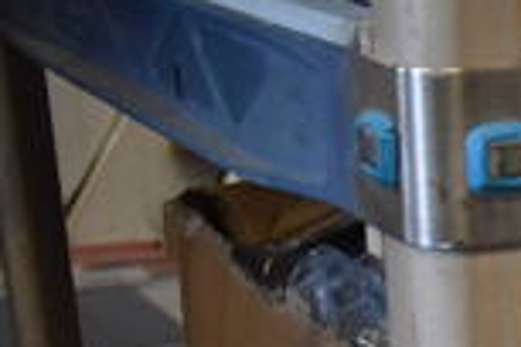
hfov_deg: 14.9
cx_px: 930
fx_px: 1737
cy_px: 680
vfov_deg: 10.5
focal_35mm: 120
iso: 1250
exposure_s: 1/125
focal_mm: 20
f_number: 3.5
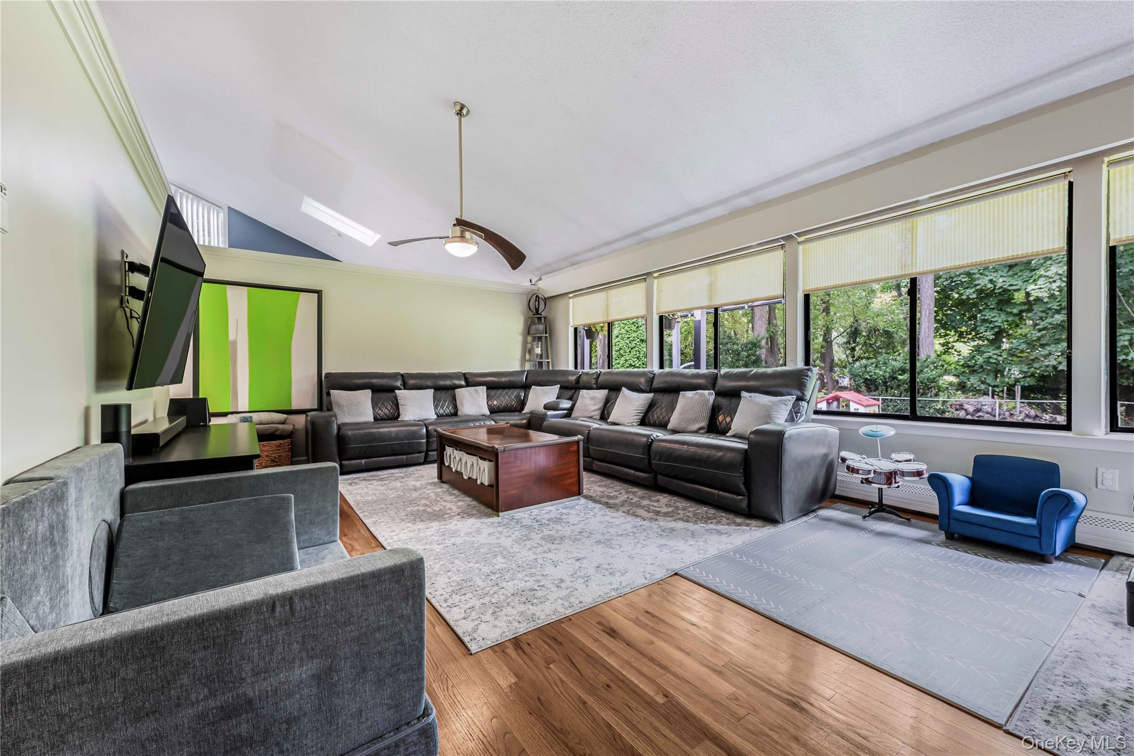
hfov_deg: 104.3
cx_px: 567
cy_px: 378
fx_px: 441
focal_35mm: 14
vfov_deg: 81.2
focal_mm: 14
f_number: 8
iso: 800
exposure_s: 1/10
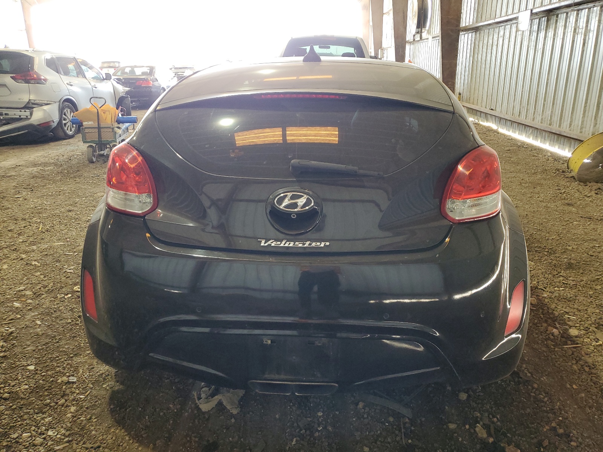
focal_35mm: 26
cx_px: 302
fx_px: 453
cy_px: 226
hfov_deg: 67.3
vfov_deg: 53.1
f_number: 1.5
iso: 153
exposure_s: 1/60.2
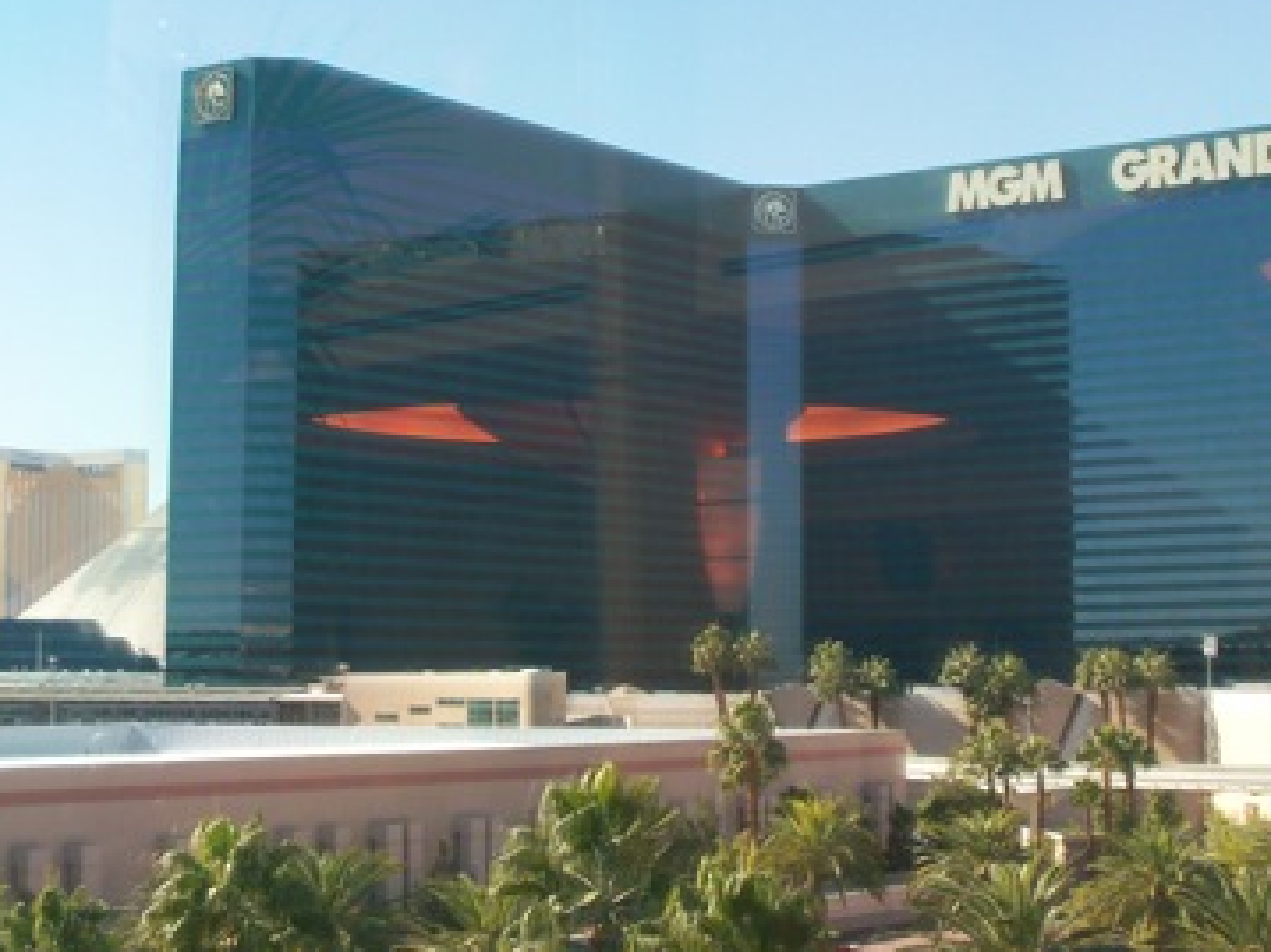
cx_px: 871
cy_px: 373
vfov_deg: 20.4
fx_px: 2643
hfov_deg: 26.8
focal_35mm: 72
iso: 64
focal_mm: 8.3
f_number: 3.2
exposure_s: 1/50
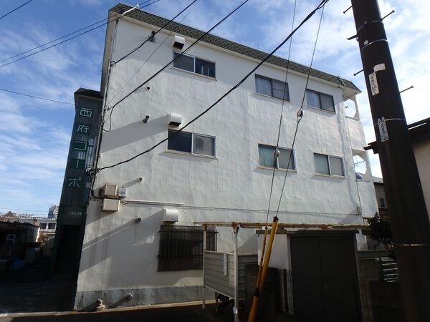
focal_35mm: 21
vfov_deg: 63.4
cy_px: 161
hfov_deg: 79.0
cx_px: 215
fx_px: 261
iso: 125
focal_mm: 3.7
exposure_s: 1/400
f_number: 6
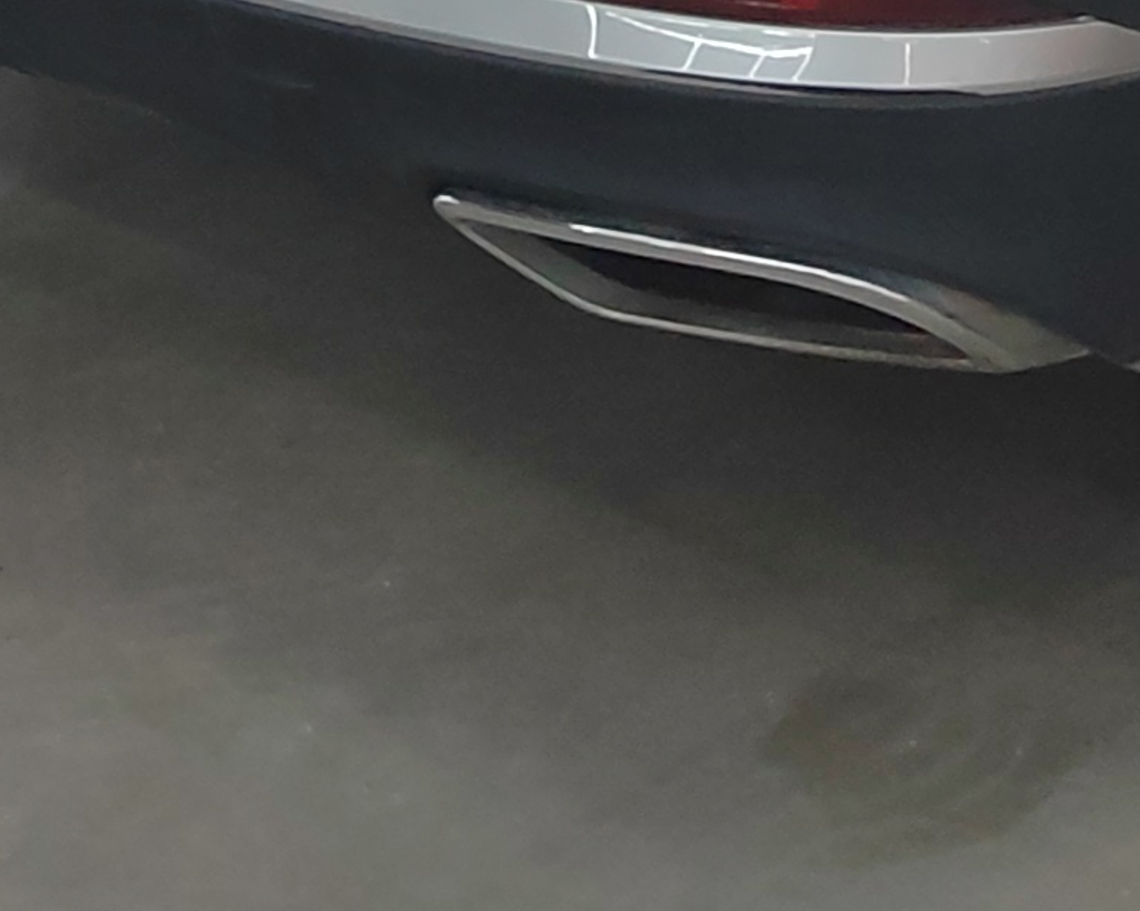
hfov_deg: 16.7
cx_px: 1072
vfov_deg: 11.5
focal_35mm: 113
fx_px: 3811
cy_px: -1211
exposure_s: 1/50
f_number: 1.9
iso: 2178
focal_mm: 5.52
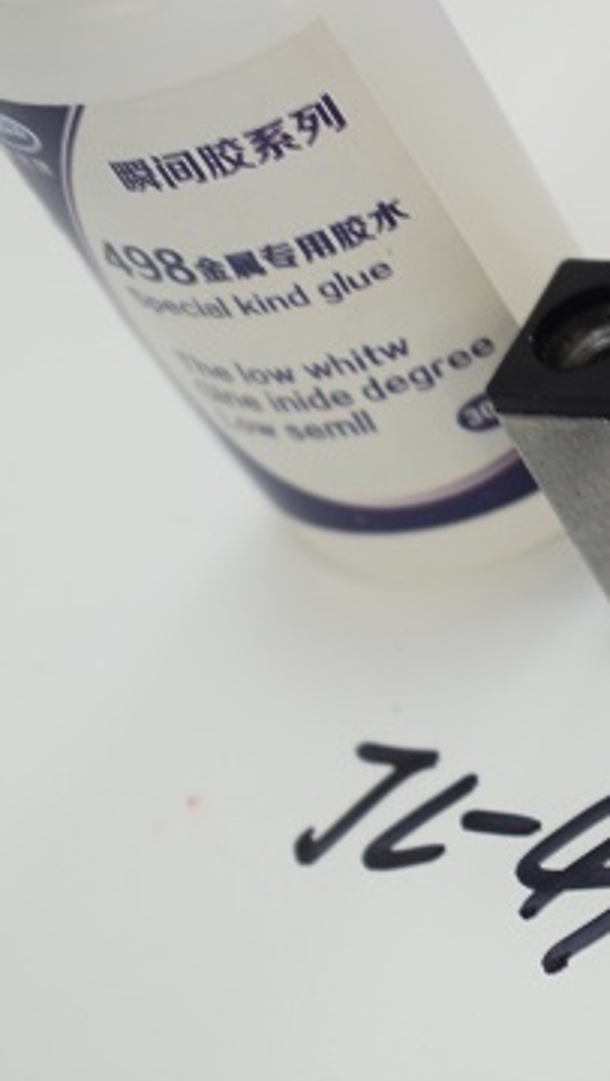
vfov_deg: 14.9
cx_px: 589
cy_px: 483
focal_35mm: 144
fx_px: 4129
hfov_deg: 8.4
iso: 640
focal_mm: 55
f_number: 5.6
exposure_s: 1/40
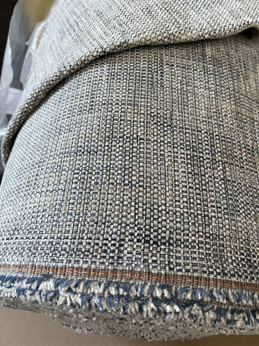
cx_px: 130
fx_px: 259
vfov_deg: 67.3
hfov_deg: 53.1
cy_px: 173
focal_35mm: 26
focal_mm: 5.1
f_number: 1.6
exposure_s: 1/50
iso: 400
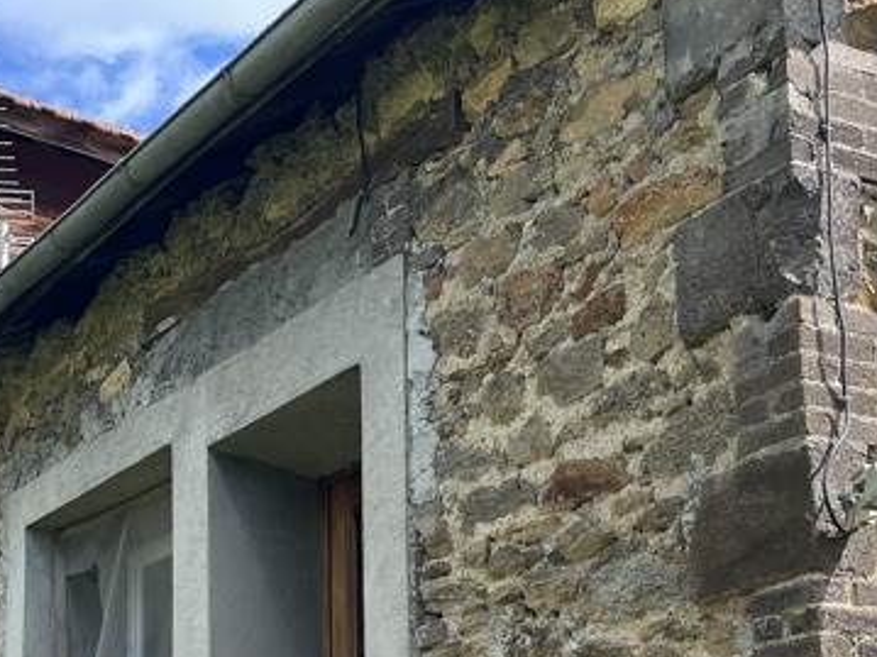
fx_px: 1469
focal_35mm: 58
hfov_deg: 33.2
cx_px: 374
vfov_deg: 23.7
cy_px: 716
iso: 50
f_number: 1.6
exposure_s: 1/1252
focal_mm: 5.1
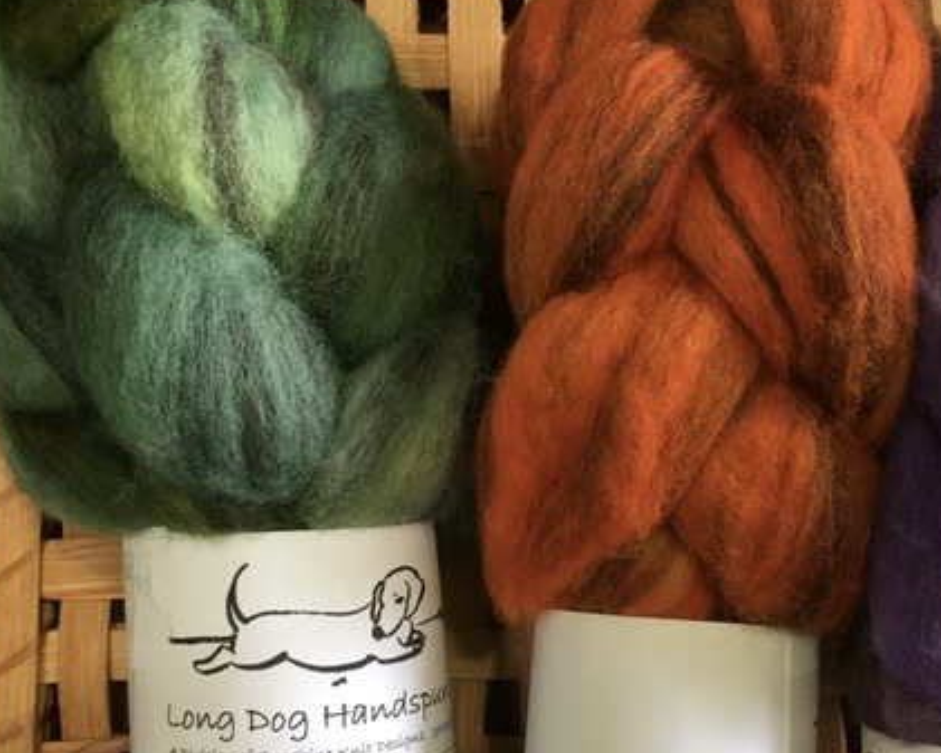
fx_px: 1198
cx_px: 581
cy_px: 436
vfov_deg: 34.8
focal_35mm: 43
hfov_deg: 42.6
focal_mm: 4.15
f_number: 2.2
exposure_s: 1/30
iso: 64
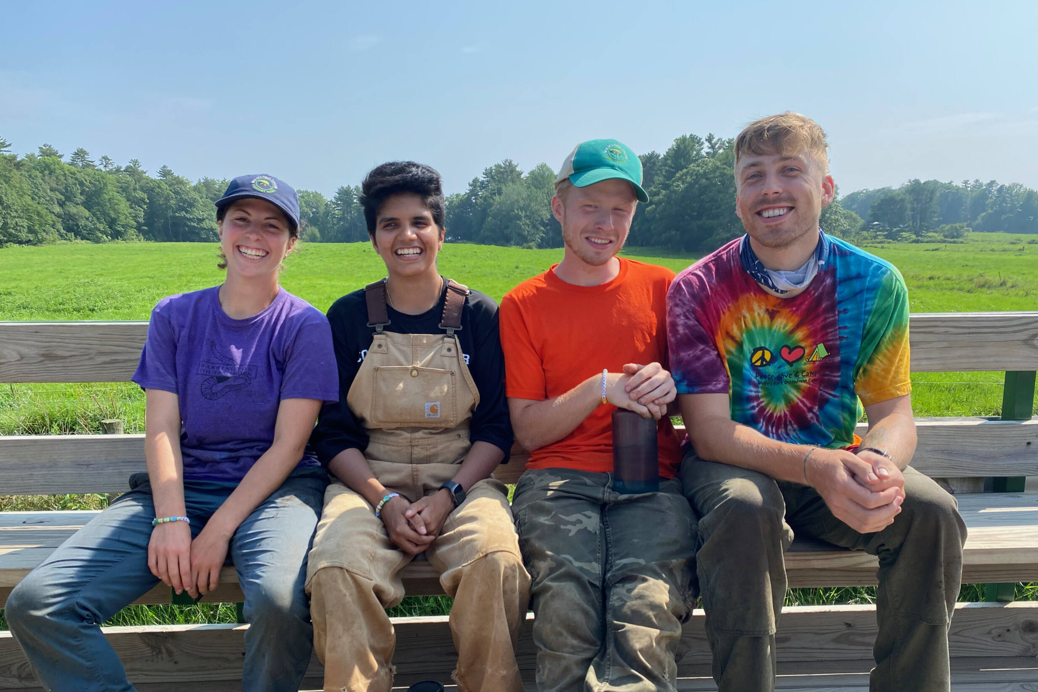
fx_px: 807
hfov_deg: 65.5
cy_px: 393
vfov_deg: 46.3
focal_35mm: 28
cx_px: 518
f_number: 1.8
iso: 32
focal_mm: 4.25
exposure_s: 1/1779
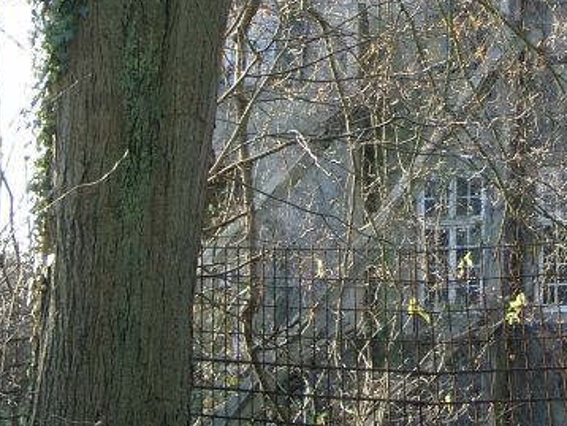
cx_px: 499
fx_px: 2196
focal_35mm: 134
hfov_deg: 14.6
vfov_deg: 11.0
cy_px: -13
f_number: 2.3
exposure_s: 1/109
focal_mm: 12.52
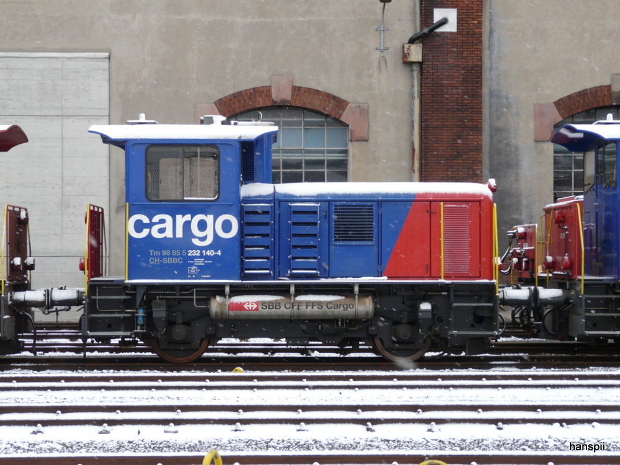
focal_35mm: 89
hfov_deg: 22.0
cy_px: 232
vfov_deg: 16.6
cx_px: 310
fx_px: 1594
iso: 100
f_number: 3.6
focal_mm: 14.7
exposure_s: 1/80
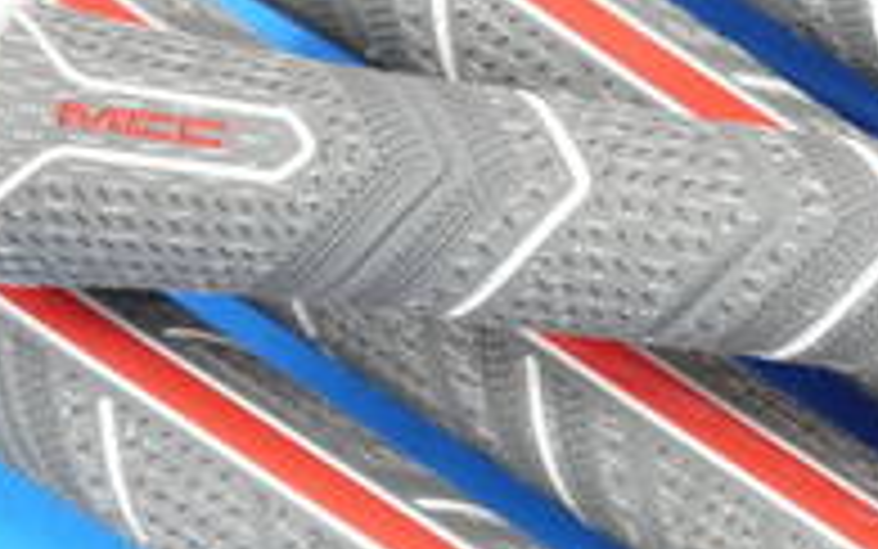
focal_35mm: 181
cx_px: 1157
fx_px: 4332
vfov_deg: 7.3
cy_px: 356
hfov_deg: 11.3
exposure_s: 1/125
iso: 800
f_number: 4.7
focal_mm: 26
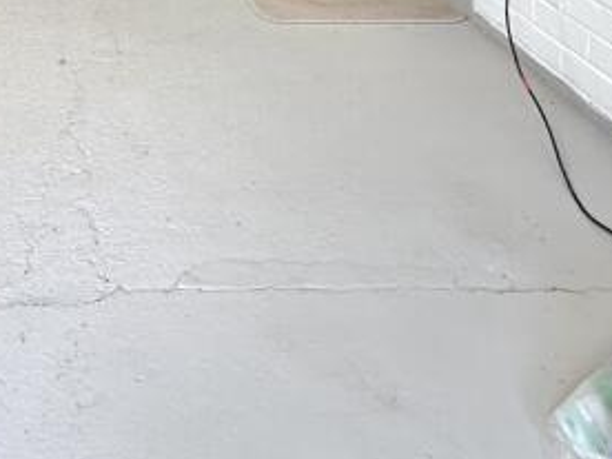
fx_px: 919
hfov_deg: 34.4
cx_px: 42
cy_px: -251
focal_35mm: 52
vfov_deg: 22.4
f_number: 2.2
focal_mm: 2.22
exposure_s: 1/99
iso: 125
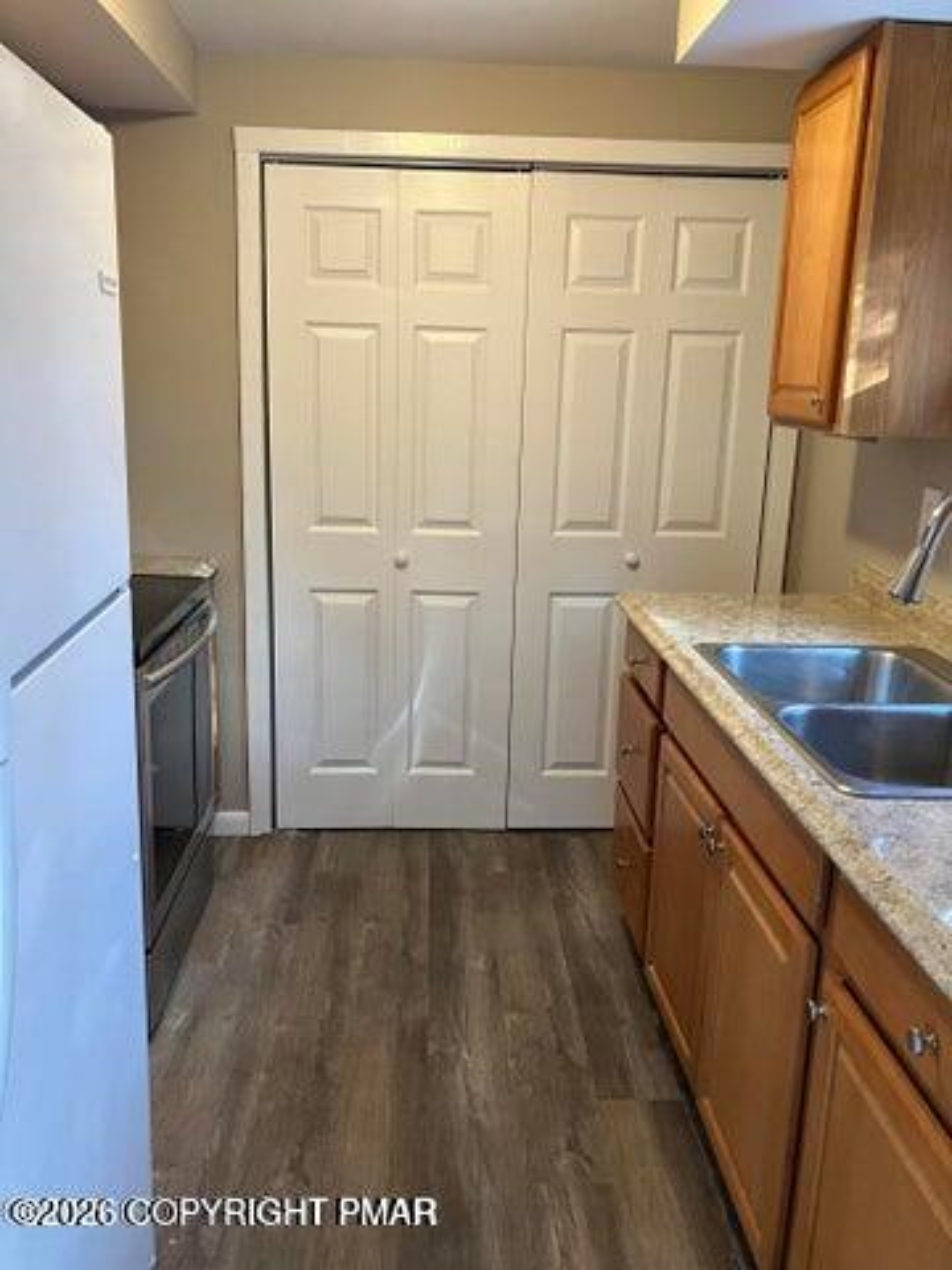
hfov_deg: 49.7
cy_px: 635
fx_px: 1027
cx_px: 476
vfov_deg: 63.4
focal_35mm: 28
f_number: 1.8
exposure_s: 1/60
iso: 160
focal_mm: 3.99
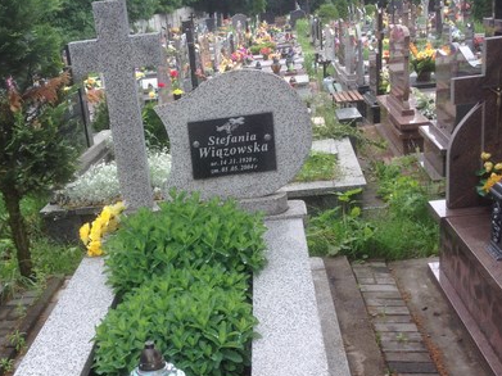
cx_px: 191
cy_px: 268
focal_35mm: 54
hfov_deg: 35.4
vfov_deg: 26.8
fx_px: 783
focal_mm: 4.12
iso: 50
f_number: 2.4
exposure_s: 1/208
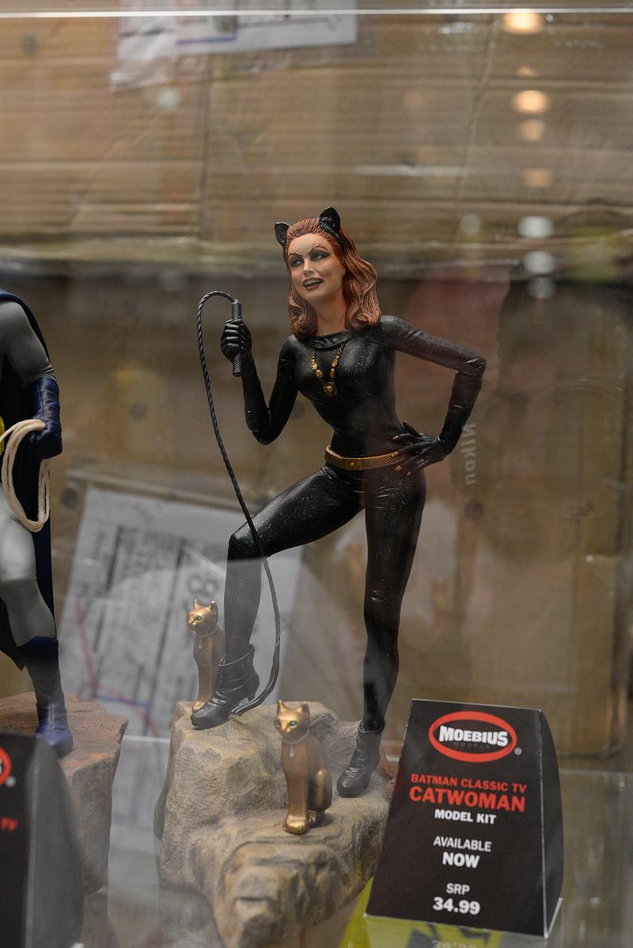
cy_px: 474
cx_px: 316
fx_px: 1317
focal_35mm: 50
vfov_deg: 39.6
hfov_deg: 27.0
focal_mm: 50
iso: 3200
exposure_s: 1/100
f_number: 6.3
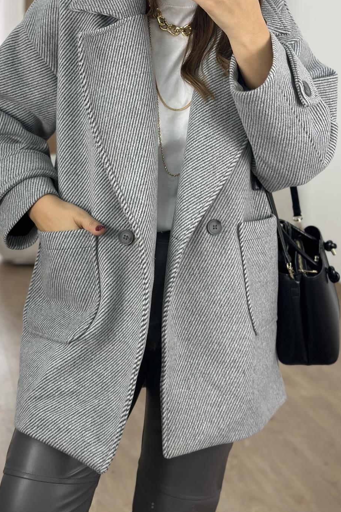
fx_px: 838
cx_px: 165
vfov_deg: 33.9
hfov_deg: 23.0
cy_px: 227
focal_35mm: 59
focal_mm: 6.86
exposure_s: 1/141
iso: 80
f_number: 1.78
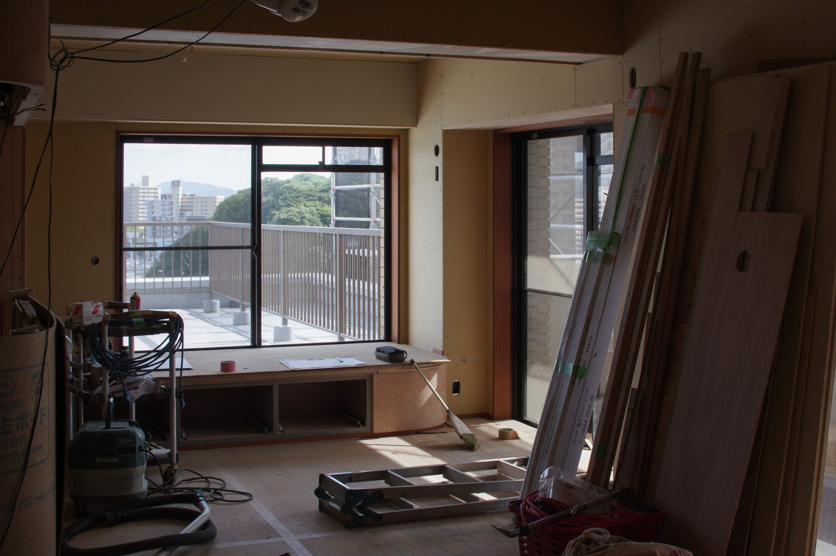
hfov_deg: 43.6
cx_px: 418
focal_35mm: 45
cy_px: 278
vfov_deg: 29.8
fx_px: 1044
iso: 400
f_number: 9
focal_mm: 30
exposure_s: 1/100
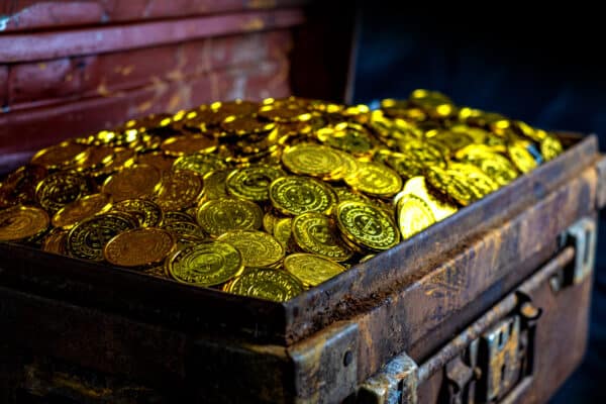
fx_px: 892
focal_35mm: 53
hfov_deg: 37.5
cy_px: 202
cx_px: 303
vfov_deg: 25.5
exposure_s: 1/30
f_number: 4
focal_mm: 35
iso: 200
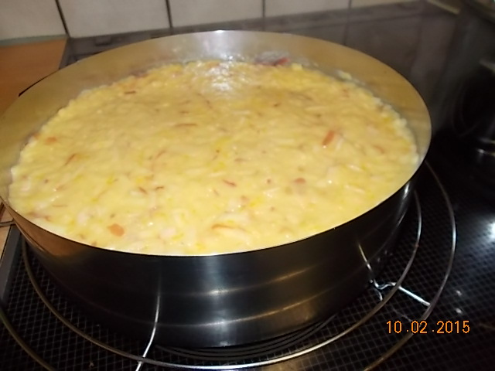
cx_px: 248
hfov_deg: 67.3
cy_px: 186
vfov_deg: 53.1
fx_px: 372
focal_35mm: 26
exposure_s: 1/25
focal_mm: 4.6
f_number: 3.2
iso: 200
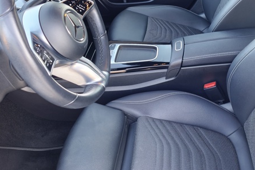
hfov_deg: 45.0
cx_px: 159
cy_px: 48
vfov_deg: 30.8
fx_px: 305
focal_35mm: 43
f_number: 1.62
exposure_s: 1/50
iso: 250
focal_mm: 6.45
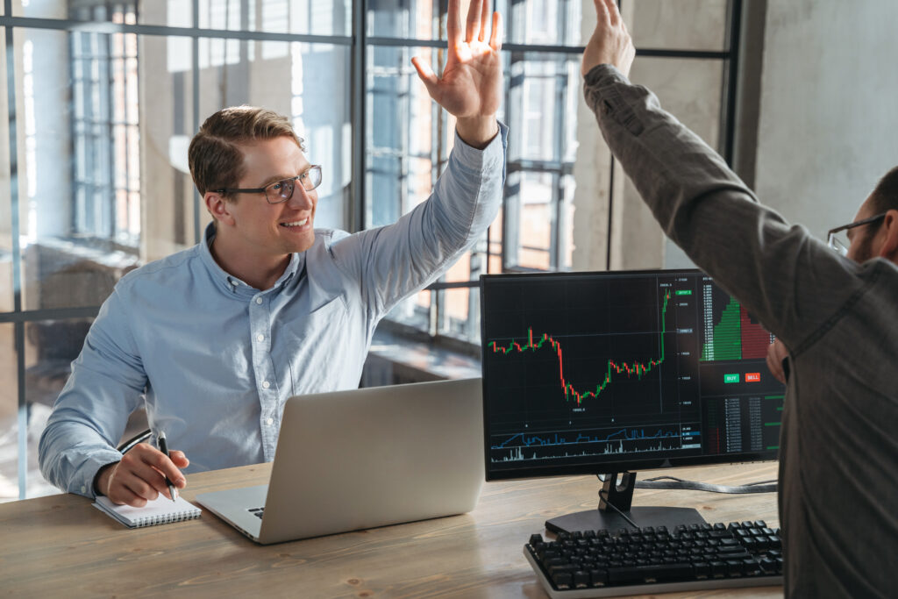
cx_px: 449
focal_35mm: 57
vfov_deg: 23.8
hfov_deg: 35.0
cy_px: 300
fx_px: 1422
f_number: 4
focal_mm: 57
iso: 500
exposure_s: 1/200
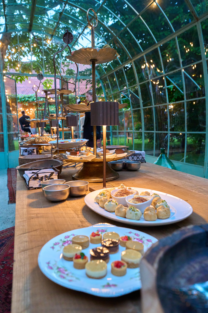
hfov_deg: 42.3
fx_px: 269
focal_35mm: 31
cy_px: 156
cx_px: 104
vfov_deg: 60.3
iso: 6400
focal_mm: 31
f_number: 6.3
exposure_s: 1/80
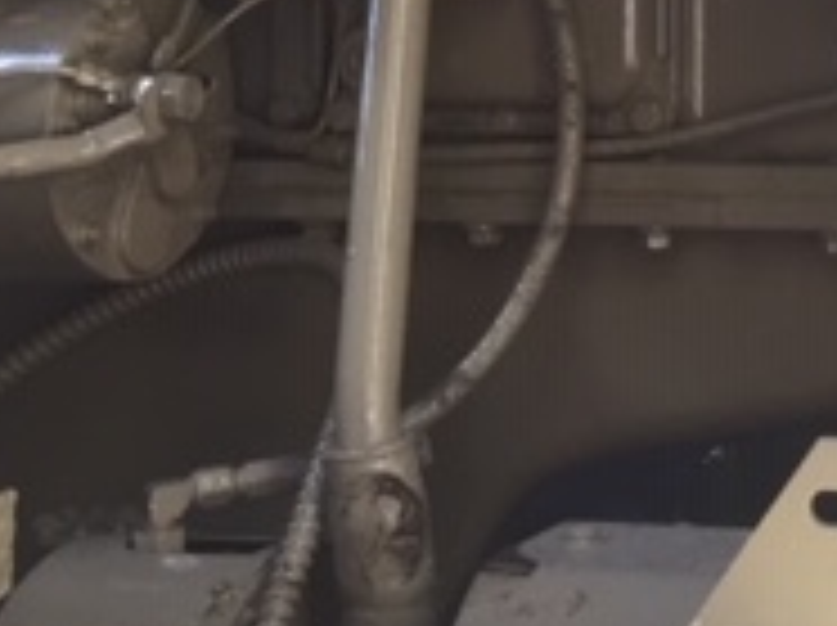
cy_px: -351
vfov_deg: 13.7
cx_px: 1008
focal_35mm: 100
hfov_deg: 18.6
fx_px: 2415
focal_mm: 4.15
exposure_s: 1/120
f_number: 2.2
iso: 50
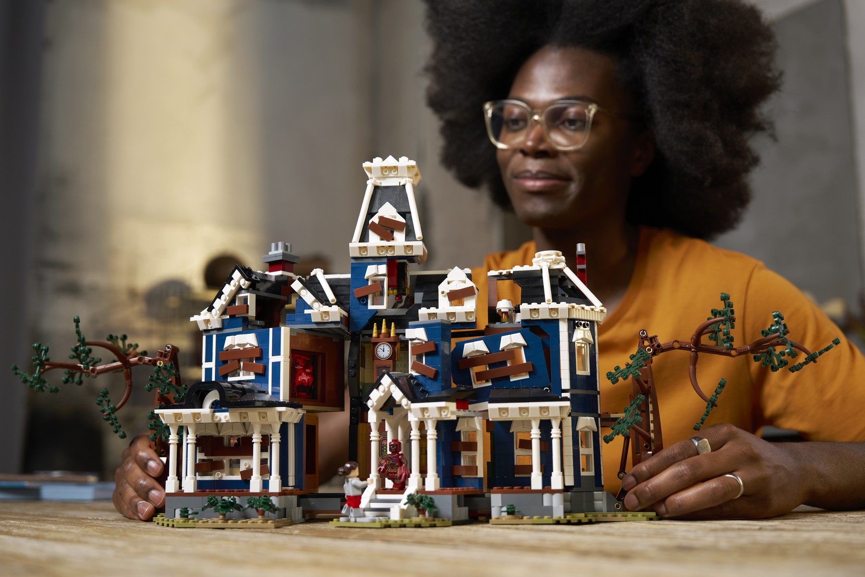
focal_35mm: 41
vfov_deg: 32.6
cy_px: 288
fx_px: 985
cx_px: 432
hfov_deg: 47.4
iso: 200
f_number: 3.2
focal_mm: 41
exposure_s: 1/80
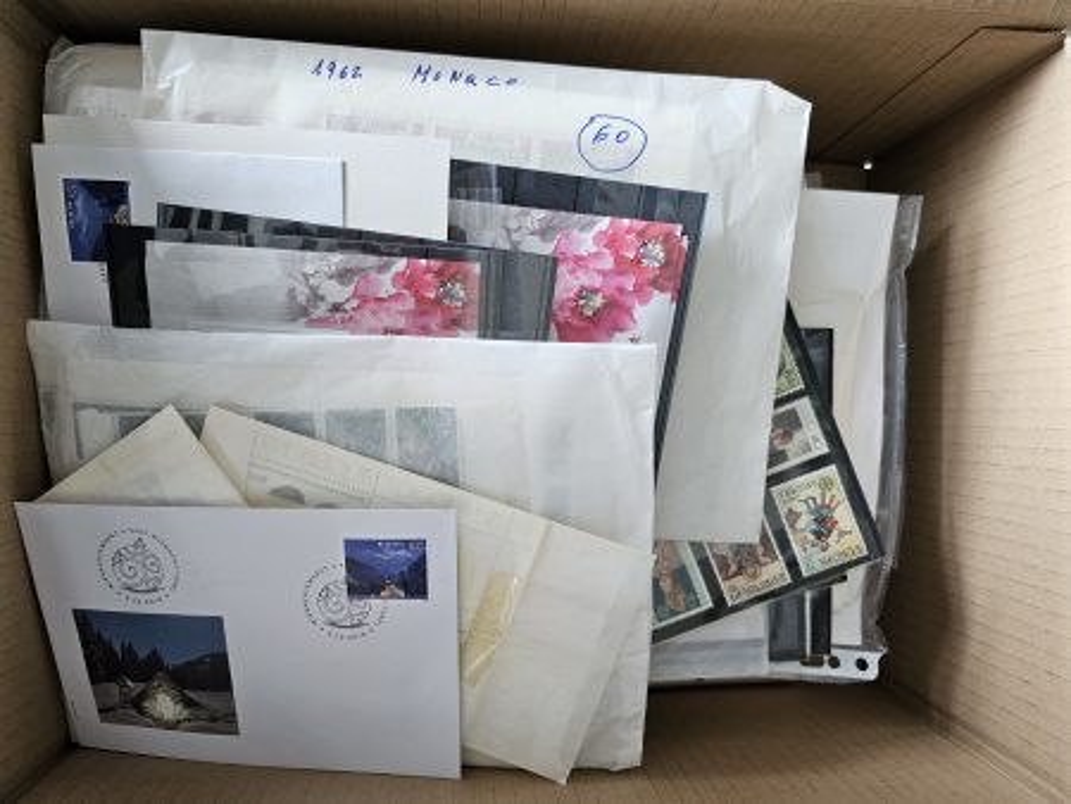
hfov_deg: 73.9
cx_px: 536
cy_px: 402
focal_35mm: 23
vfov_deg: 58.9
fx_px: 712
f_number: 1.7
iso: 160
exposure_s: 1/120
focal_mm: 6.3
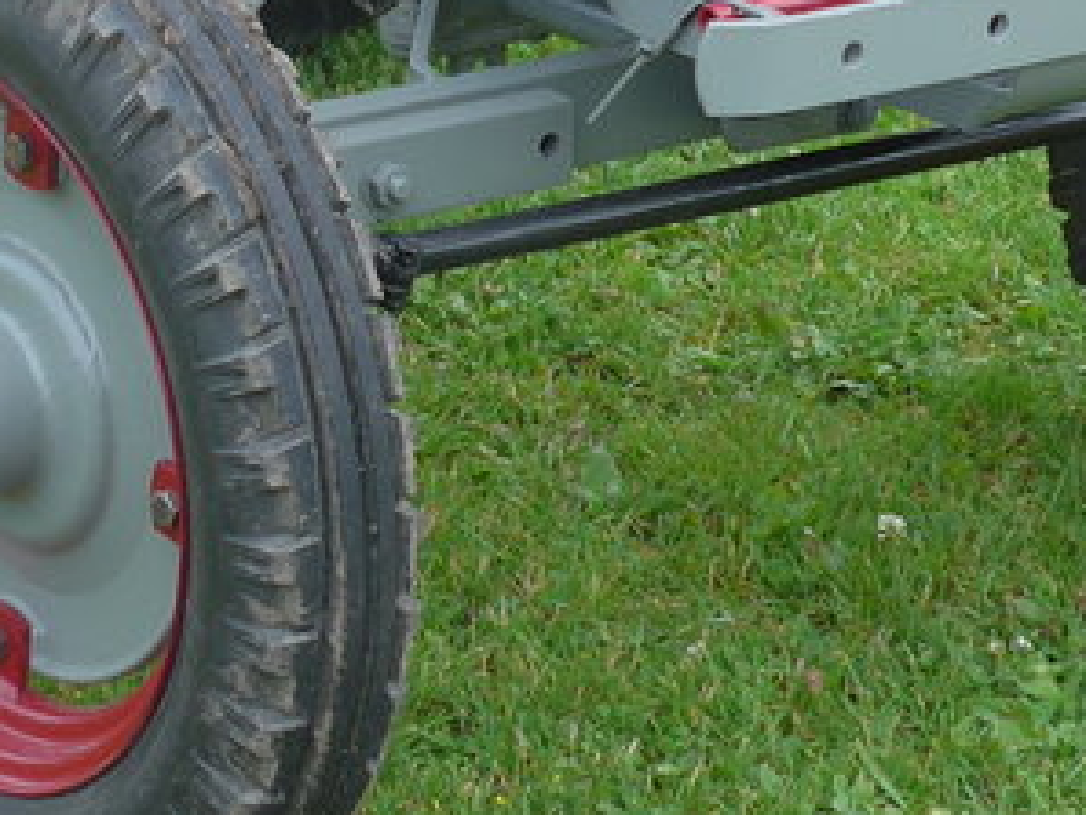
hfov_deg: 9.4
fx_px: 6591
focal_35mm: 210
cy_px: -358
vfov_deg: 7.0
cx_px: 201
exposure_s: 1/200
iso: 80
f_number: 3.3
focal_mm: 10.7
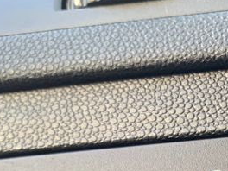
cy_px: 278
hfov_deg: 18.4
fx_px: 665
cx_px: 280
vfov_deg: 13.5
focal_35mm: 101
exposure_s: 1/88
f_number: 1.8
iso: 100
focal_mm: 4.25
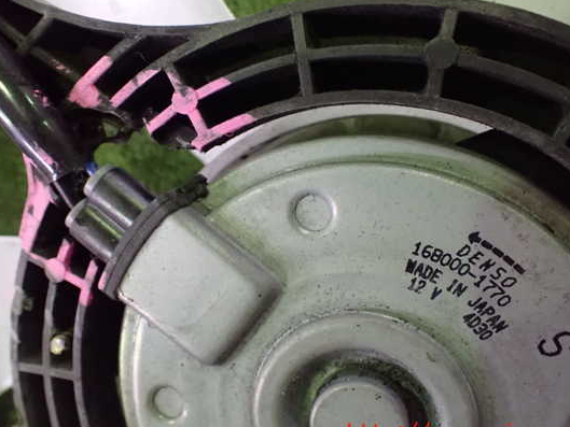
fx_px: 560
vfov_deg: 41.8
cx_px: 267
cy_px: 205
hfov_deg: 53.9
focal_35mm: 34
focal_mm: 5.4
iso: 1250
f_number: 2.3
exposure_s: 1/30
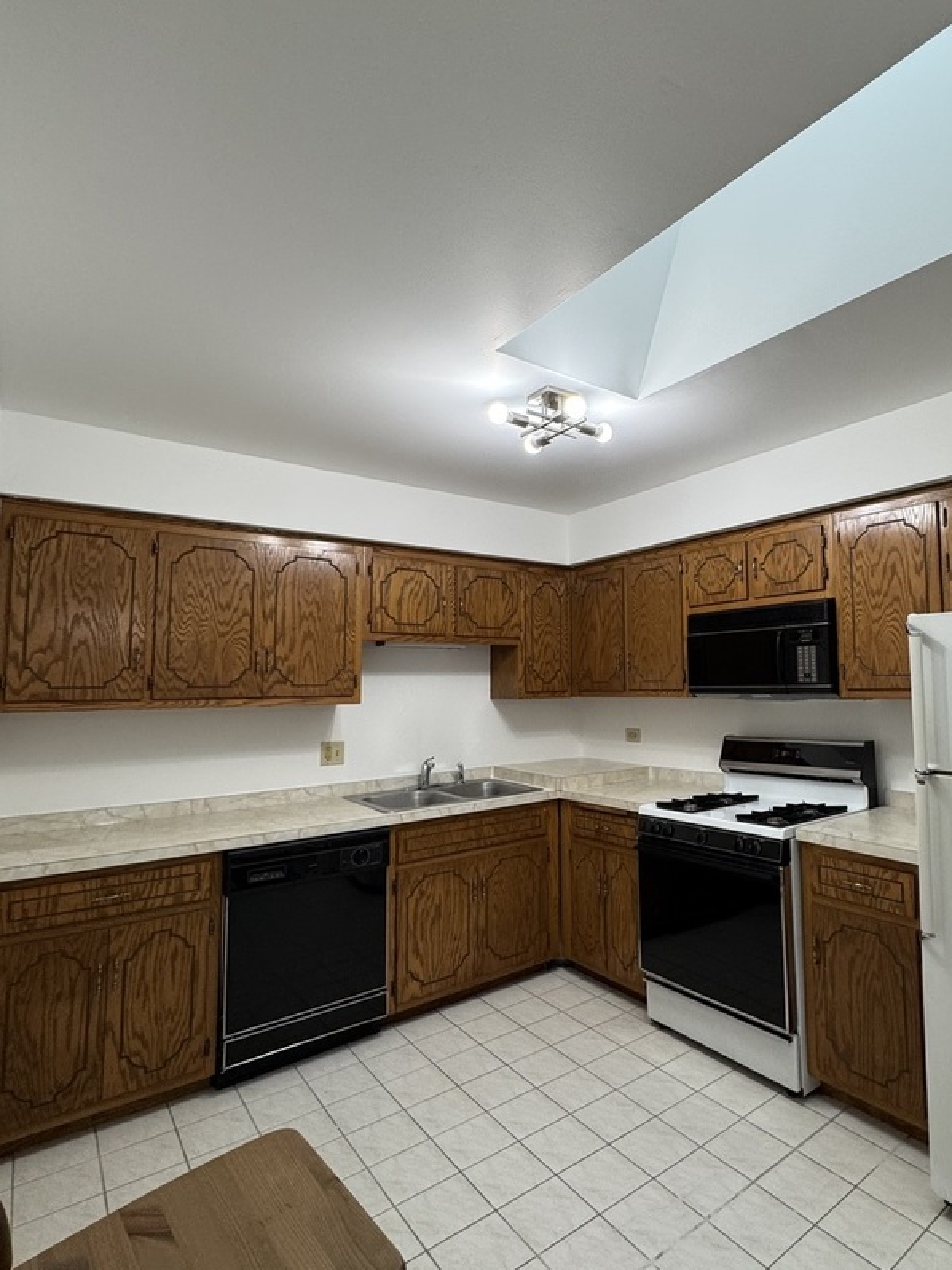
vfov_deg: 84.7
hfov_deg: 67.2
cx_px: 619
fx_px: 697
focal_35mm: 19
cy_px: 632
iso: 160
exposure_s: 1/120
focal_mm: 2.22
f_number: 2.2
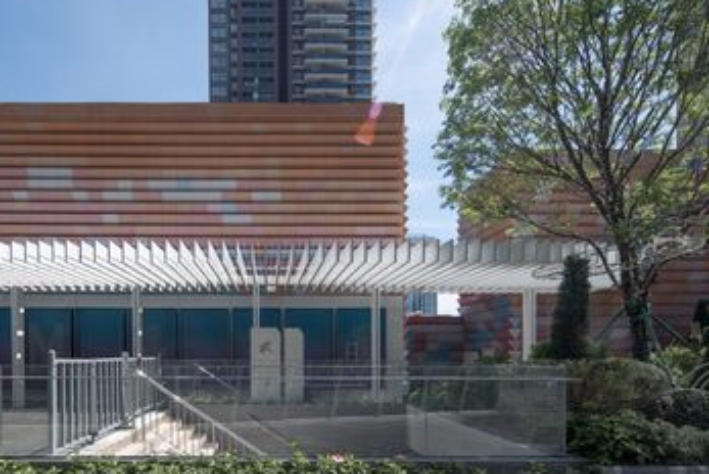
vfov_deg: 64.3
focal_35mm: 19
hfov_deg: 85.2
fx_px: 374
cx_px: 268
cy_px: 272
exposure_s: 1/200
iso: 100
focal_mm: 15
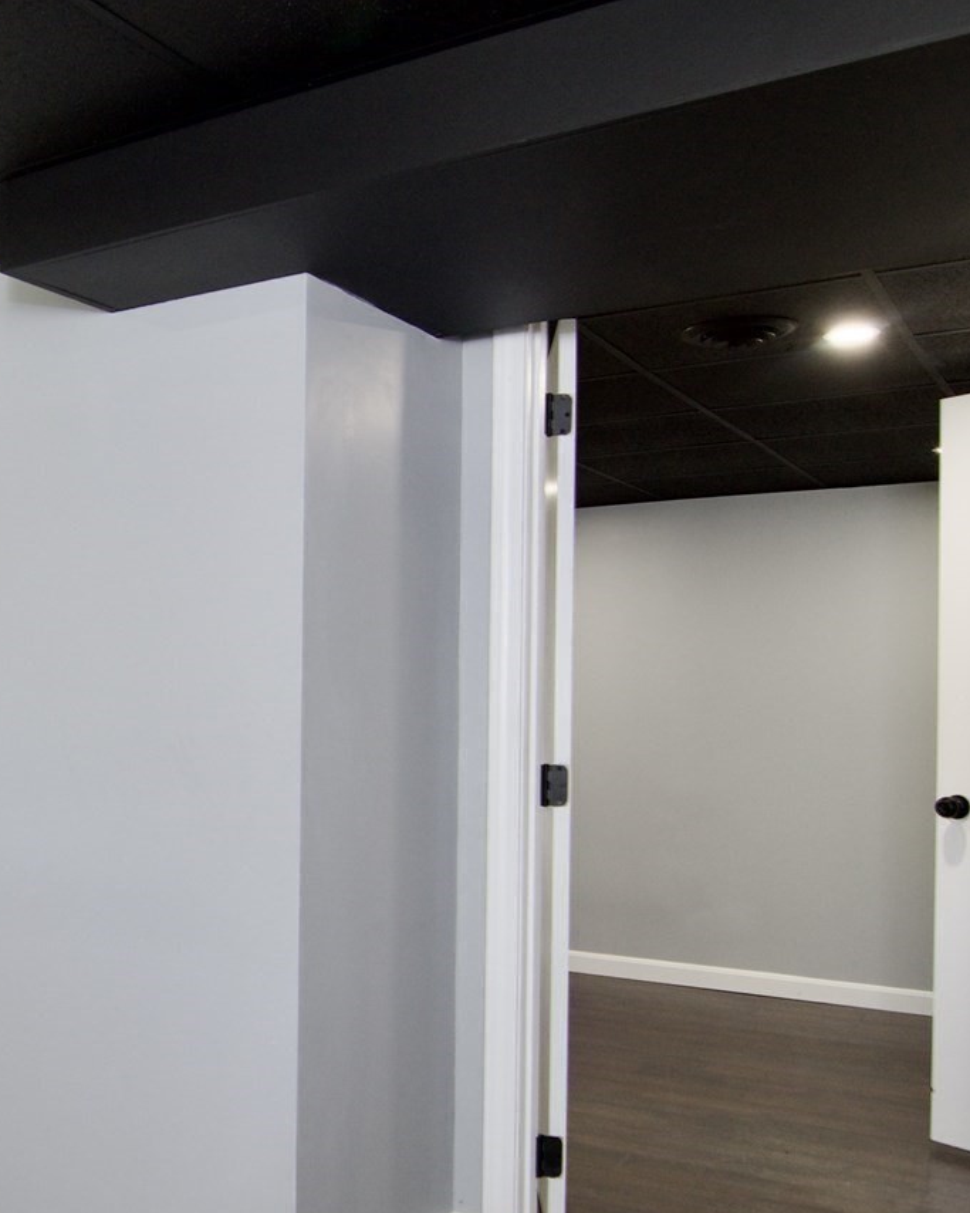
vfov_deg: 48.7
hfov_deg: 36.1
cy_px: 718
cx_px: 1
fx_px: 1332
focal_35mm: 37
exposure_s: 1/60
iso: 400
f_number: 4
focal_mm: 11
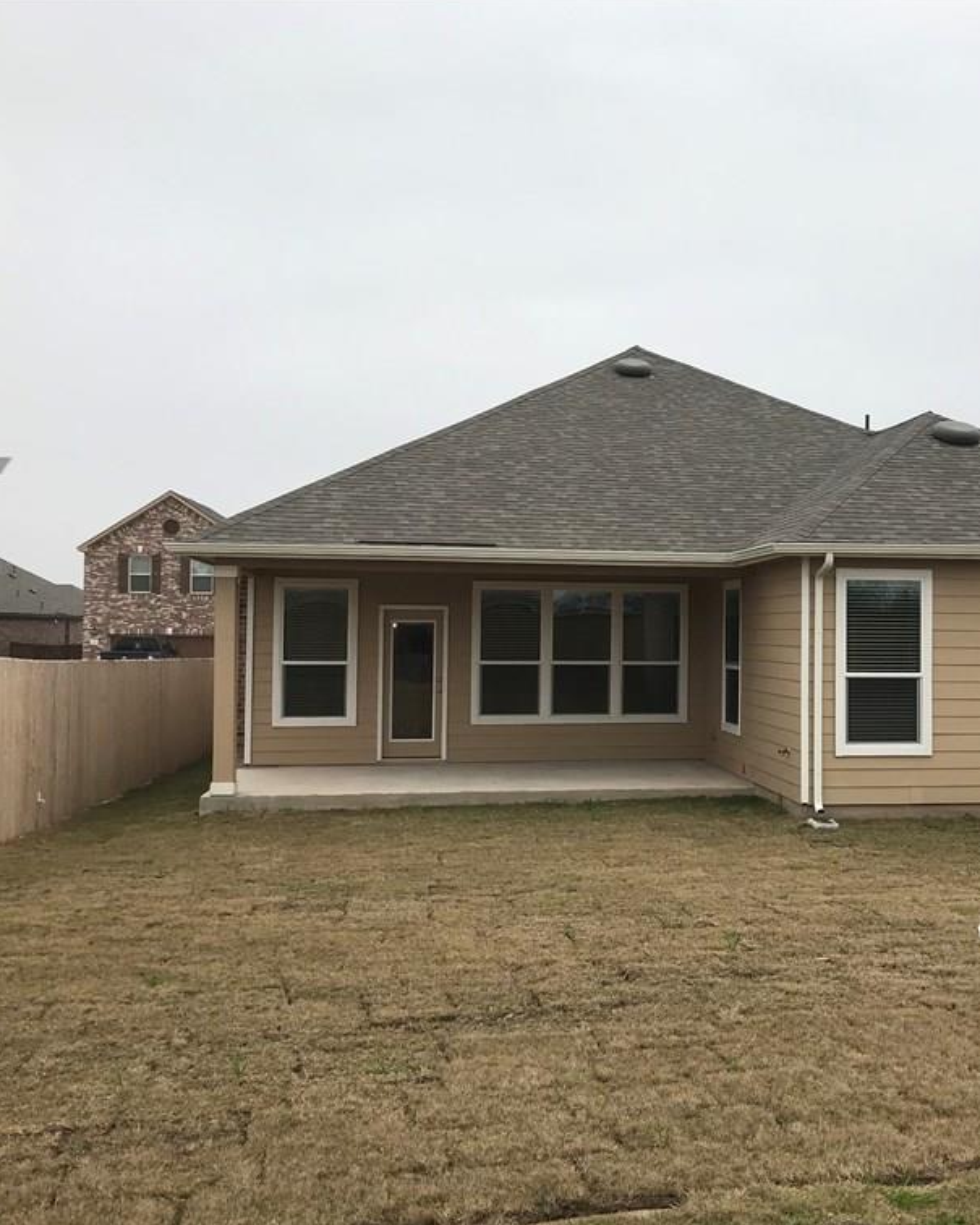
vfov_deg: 49.1
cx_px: 693
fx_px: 1341
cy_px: 616
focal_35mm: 37
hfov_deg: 39.4
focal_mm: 3.99
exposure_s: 1/1153
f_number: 1.8
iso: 20
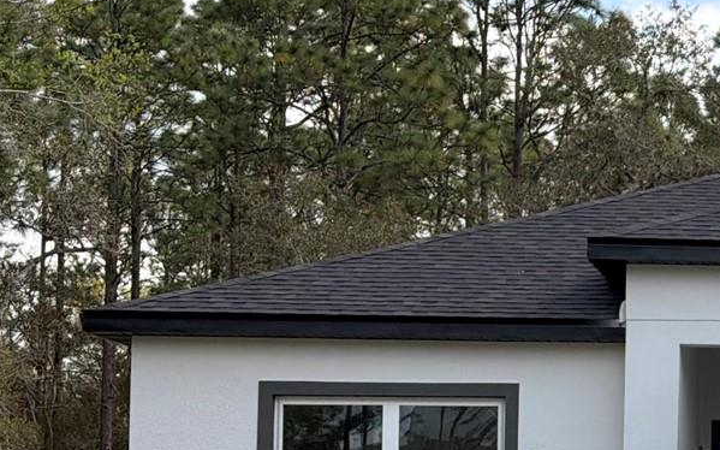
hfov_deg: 14.7
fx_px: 2668
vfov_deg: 9.6
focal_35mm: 136
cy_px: 425
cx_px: 959
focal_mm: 6.76
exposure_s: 1/3891
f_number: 1.78
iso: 64
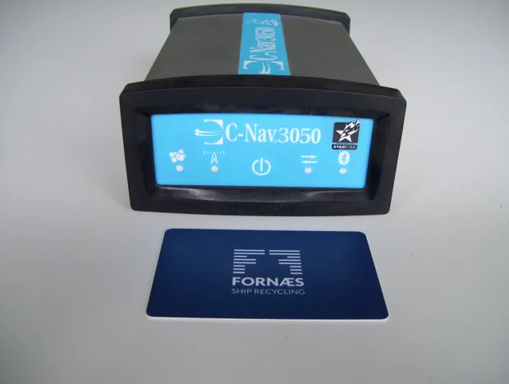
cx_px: 254
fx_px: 530
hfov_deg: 51.3
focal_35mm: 36
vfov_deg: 39.8
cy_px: 192
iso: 80
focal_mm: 6
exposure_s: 1/60
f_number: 2.7
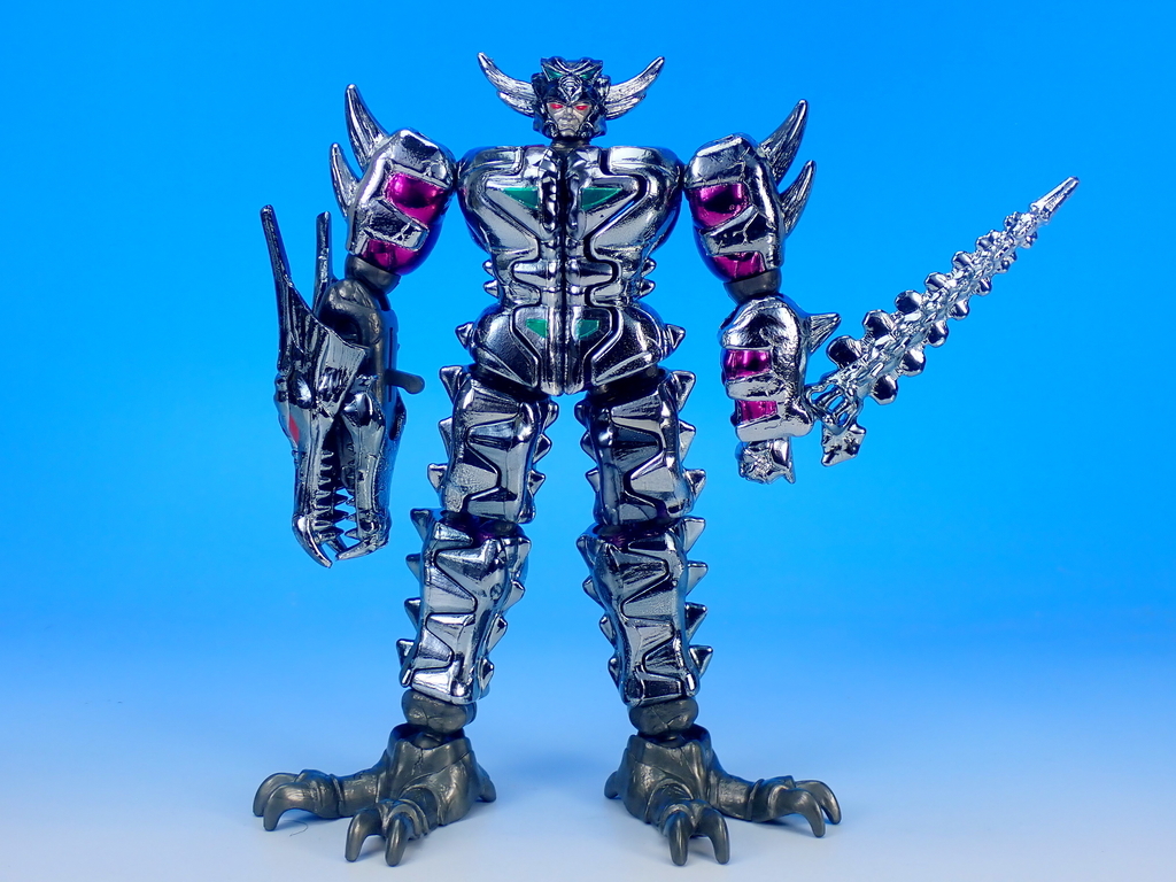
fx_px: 1835
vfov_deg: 27.0
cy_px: 441
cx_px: 588
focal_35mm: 54
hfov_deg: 35.5
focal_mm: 9.65
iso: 100
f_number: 13
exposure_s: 1/1.3
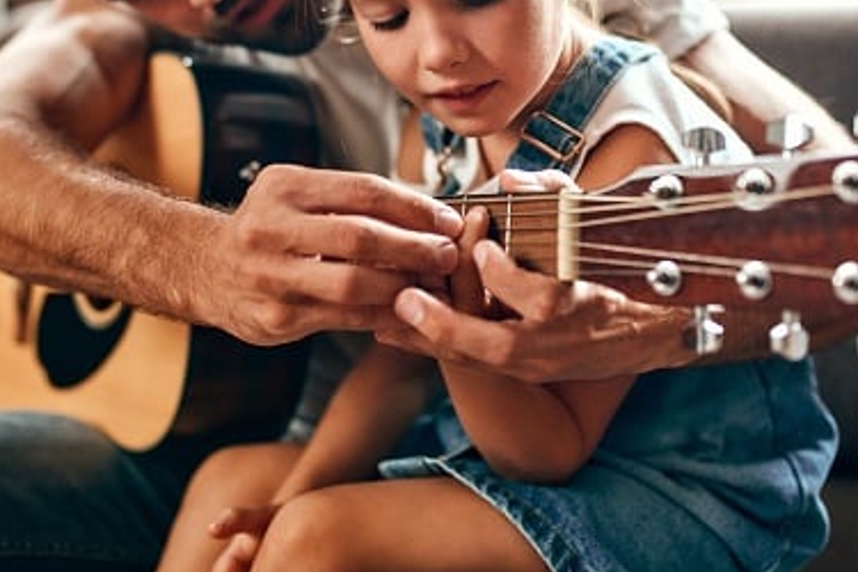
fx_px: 1335
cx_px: 350
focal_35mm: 56
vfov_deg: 24.0
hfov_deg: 35.5
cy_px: 158
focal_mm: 35
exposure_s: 1/200
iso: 640
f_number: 1.8
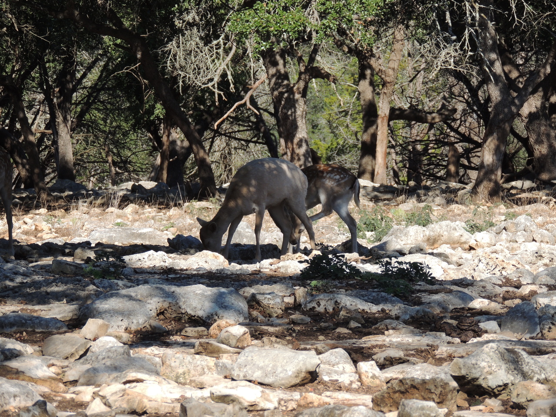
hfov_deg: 7.9
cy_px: 208
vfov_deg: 5.9
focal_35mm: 250
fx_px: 4015
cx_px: 278
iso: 100
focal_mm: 44.5
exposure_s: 1/400
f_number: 4.7
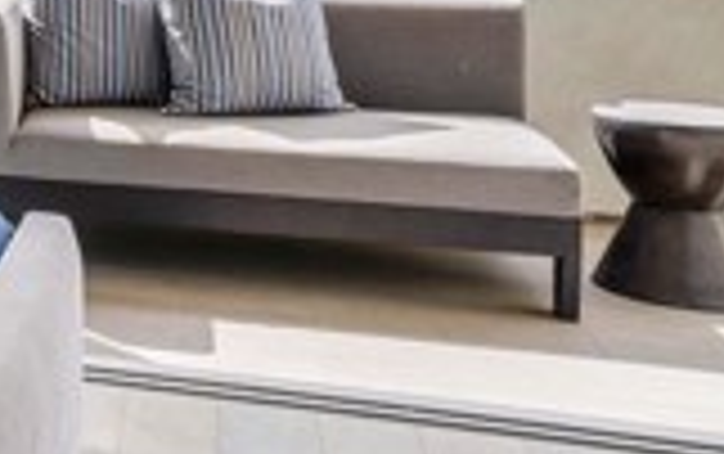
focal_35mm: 73
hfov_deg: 21.8
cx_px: -450
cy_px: -187
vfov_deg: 16.6
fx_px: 1442
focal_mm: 18
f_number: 8
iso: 125
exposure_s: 1/250
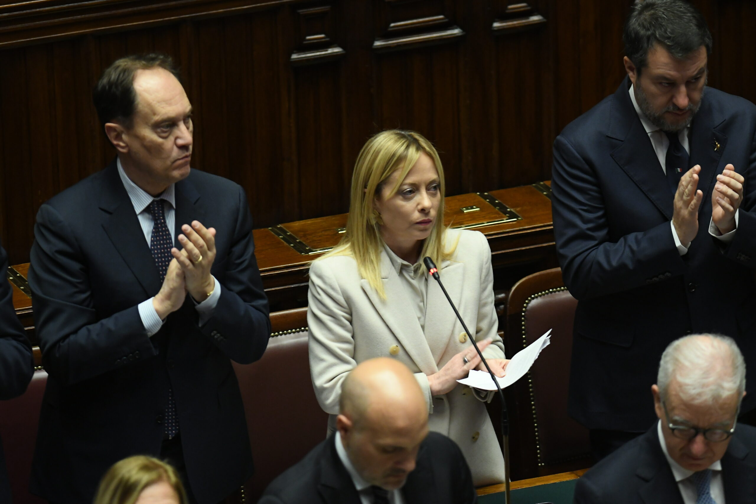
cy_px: 252
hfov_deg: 4.6
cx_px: 378
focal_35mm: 450
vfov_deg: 3.1
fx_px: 9450
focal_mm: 300
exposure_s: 1/200
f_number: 3.5
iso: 3200
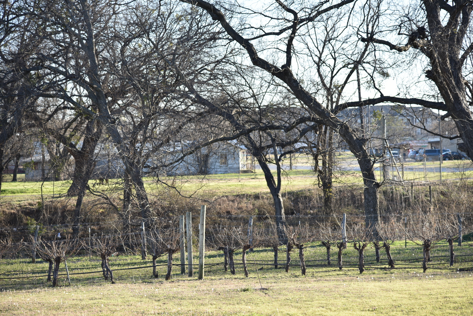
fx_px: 1577
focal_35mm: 120
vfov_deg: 11.4
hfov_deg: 17.1
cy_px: 158
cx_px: 236
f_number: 4
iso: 125
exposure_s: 1/250
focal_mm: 120
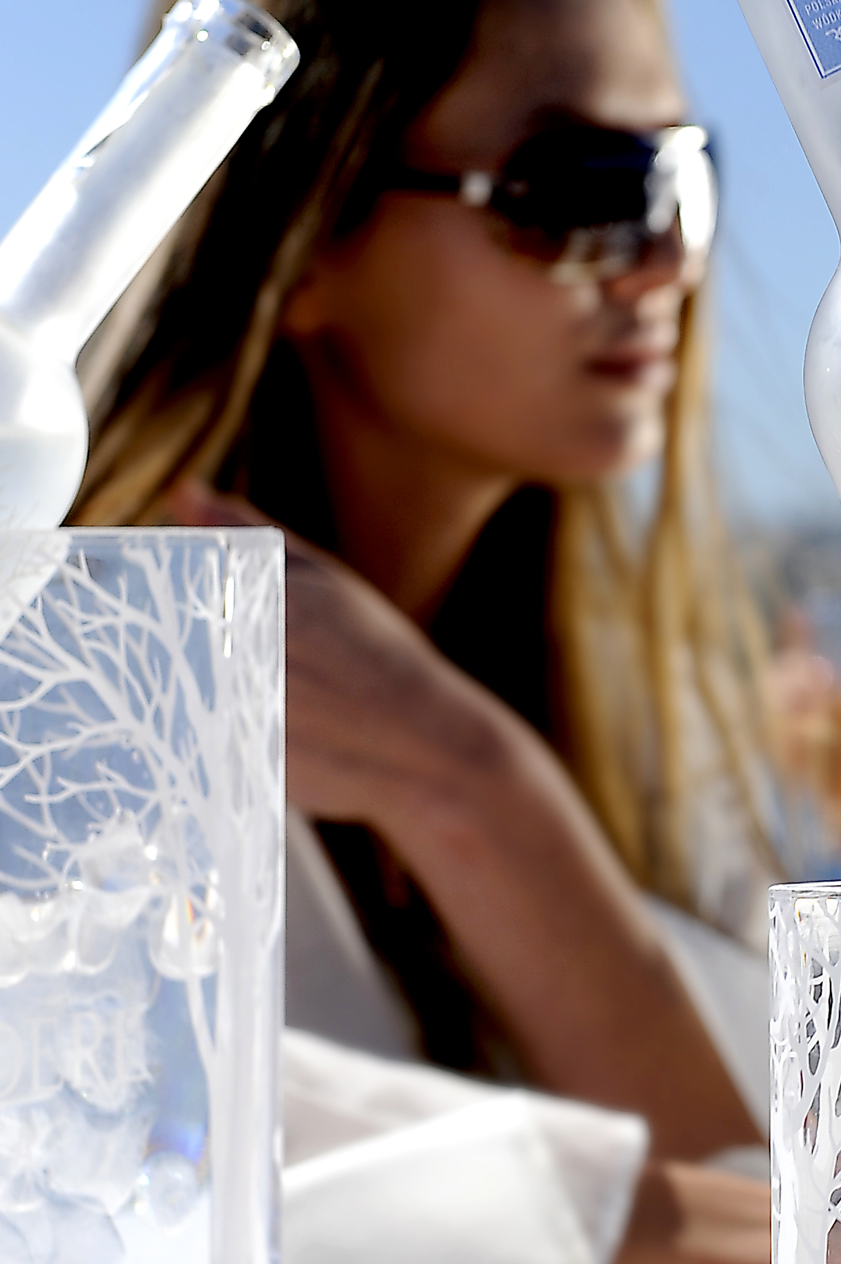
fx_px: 4911
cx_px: 966
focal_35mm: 140
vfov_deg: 14.7
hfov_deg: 9.7
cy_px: 609
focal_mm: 60
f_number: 5
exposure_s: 1/1600
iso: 200
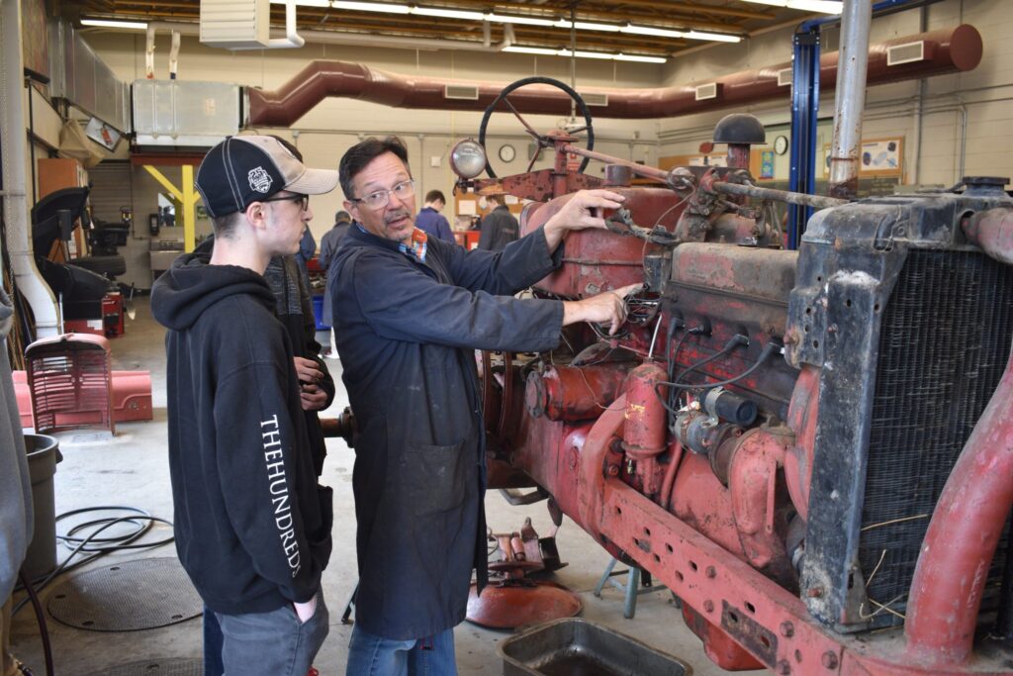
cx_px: 506
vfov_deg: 40.0
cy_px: 338
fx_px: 929
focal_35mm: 33
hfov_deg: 57.2
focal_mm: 22
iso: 400
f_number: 4
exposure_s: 1/60
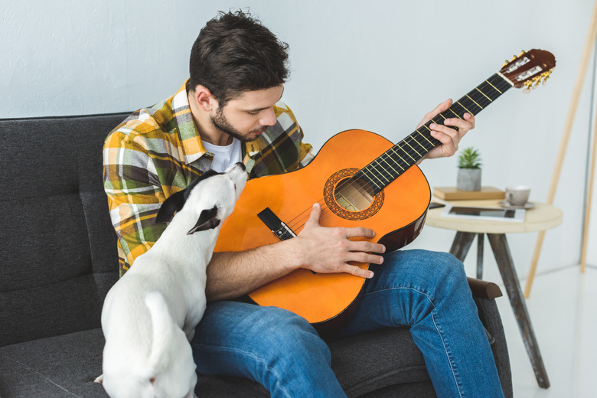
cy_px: 199
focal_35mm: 50
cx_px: 298
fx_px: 829
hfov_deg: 39.6
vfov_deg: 27.0
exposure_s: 1/200
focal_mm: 50
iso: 400
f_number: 3.5
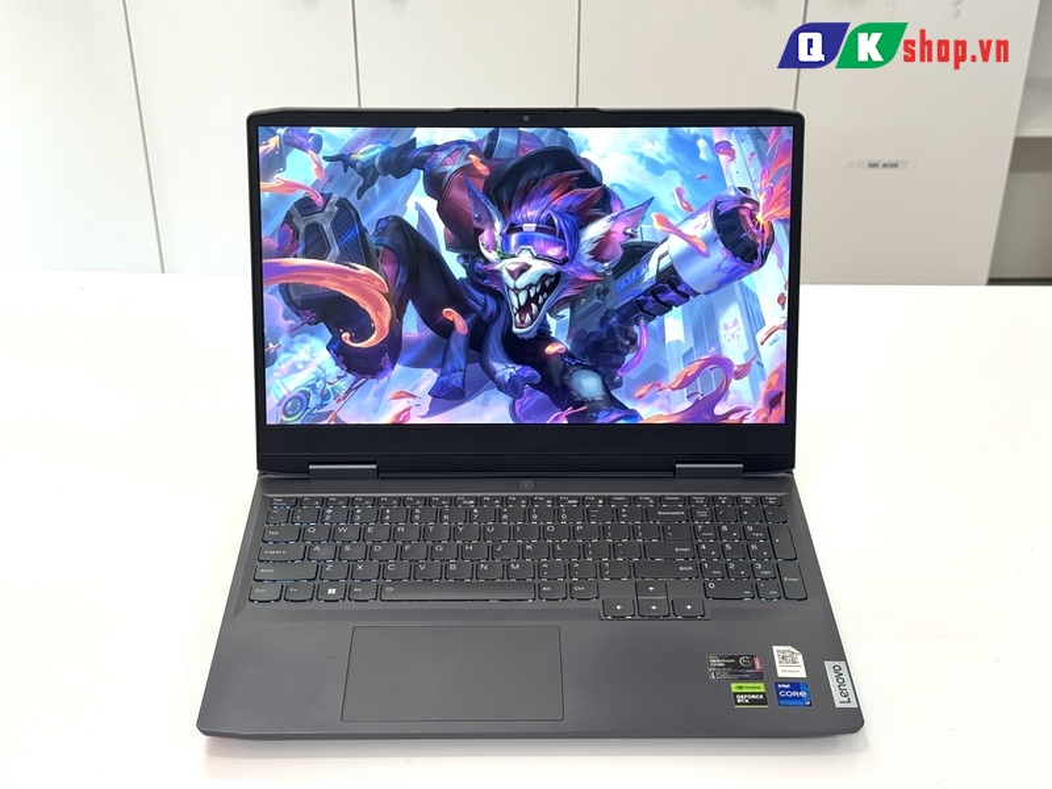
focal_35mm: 48
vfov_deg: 30.3
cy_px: 394
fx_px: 1459
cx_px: 526
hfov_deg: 39.7
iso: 64
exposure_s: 1/121
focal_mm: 6.76
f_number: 1.78
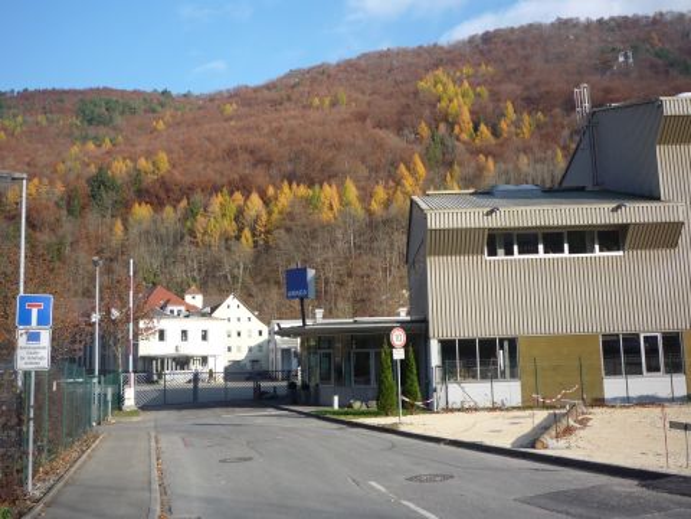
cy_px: 260
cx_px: 346
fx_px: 639
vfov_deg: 44.2
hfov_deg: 56.8
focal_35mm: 32
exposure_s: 1/400
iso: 100
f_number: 4
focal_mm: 5.2
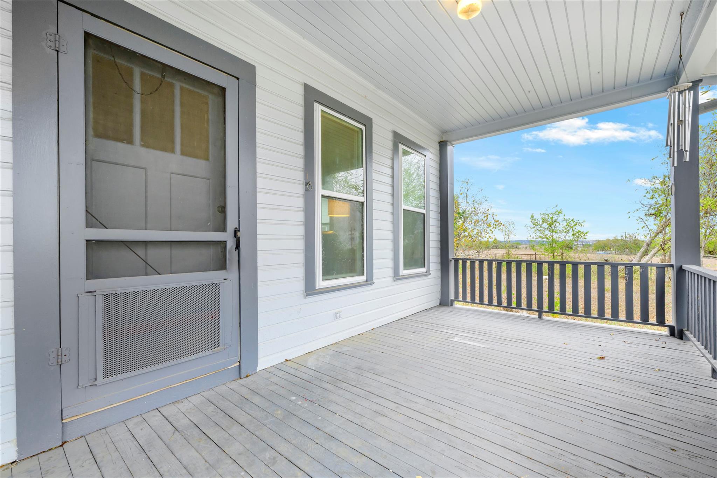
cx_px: 358
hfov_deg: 104.3
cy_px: 239
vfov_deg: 81.2
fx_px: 279
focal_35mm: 14
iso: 800
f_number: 11
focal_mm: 14
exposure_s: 1/50
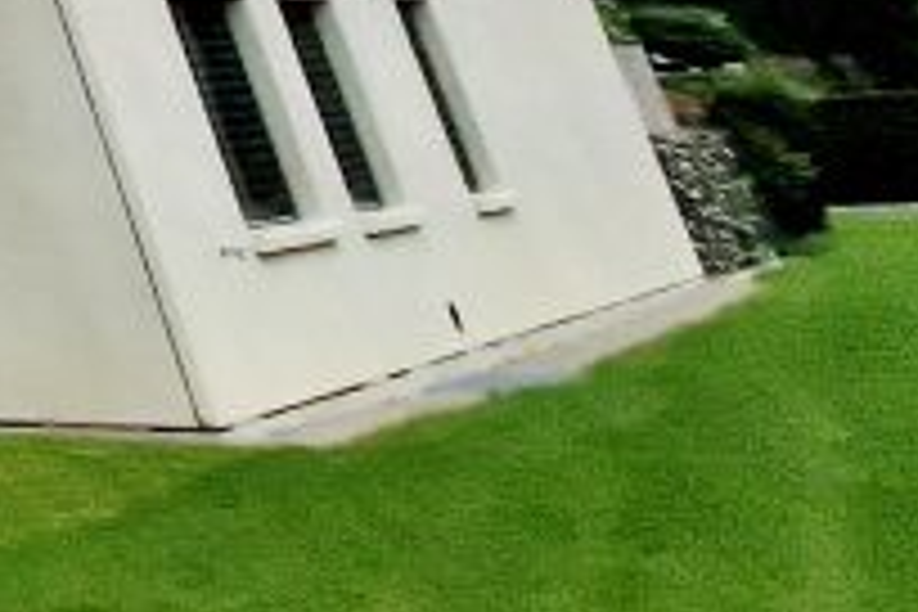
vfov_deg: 10.6
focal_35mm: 93
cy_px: -1197
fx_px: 2371
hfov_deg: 11.7
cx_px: -1800
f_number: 2.2
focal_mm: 2.2
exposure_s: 1/2500
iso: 50
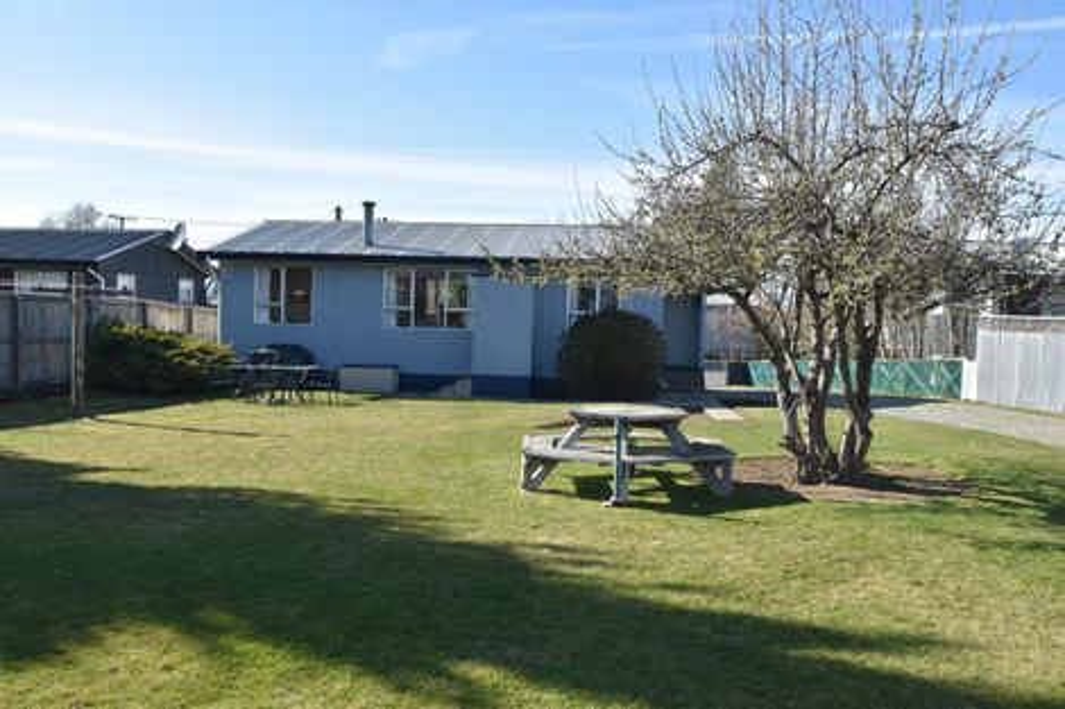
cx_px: 532
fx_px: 931
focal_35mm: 32
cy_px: 354
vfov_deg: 41.7
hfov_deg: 59.5
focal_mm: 21
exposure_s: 1/320
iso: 200
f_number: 9
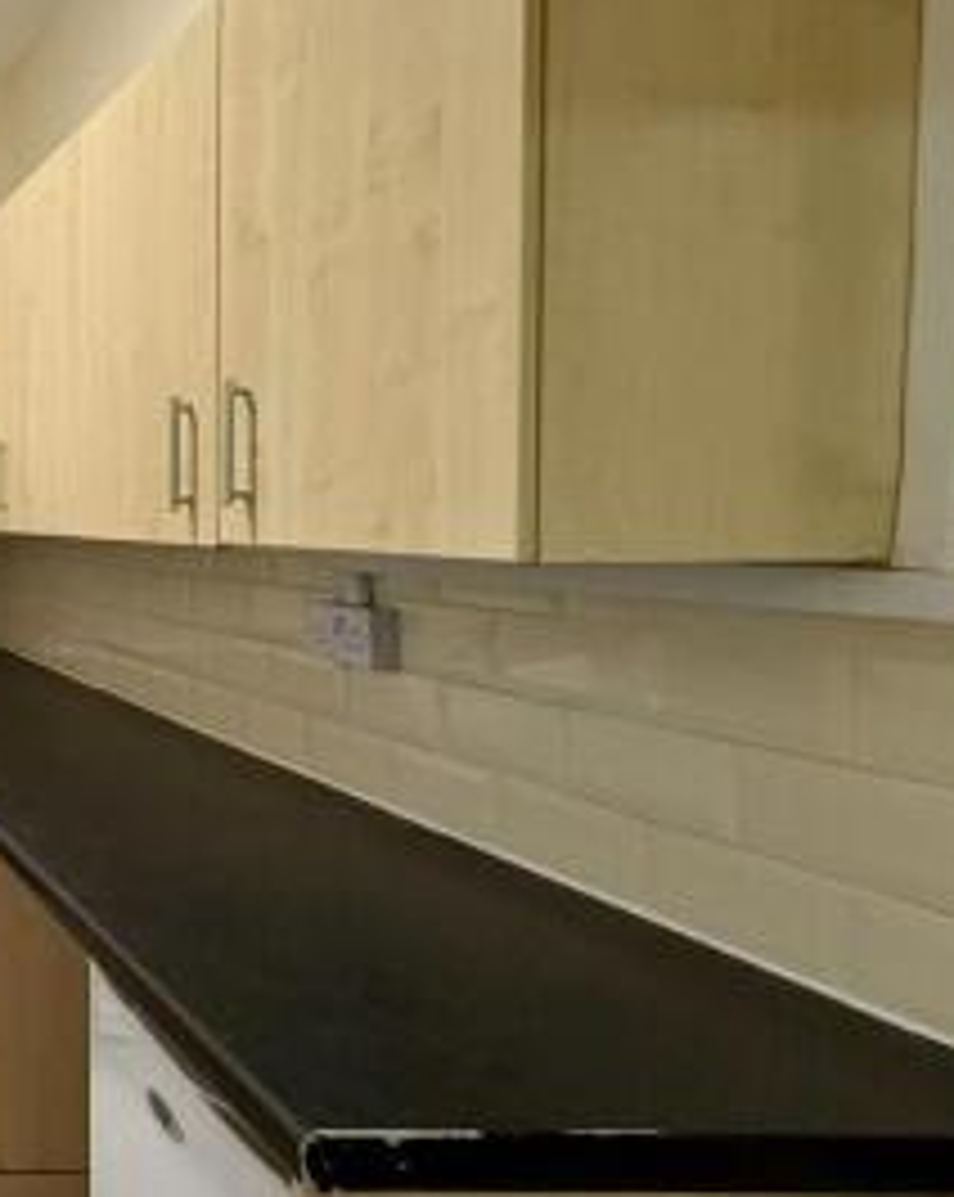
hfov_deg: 33.0
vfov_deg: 58.7
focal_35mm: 30
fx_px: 1061
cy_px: 542
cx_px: -335
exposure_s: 1/99
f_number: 2.2
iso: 320
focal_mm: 2.22
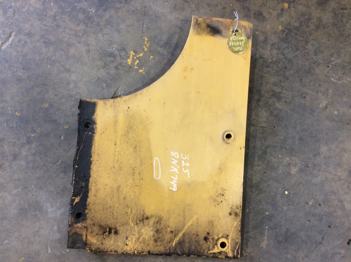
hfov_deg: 56.9
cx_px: 176
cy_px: 131
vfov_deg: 44.1
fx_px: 324
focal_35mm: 32
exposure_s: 1/24
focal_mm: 3.3
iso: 50
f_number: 2.4
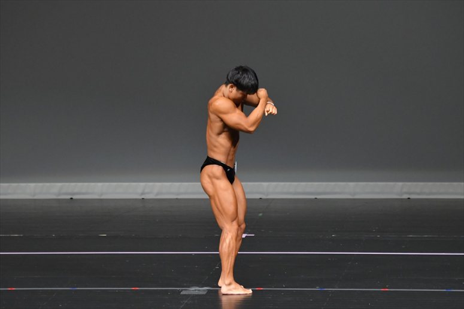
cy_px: 154
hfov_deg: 6.9
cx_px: 232
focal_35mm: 300
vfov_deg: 4.6
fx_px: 3865
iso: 4000
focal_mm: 200
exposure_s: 1/400
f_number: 5.6
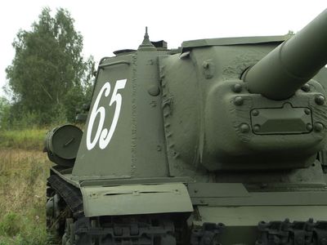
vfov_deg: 14.8
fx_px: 945
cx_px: 164
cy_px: 122
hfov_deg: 19.6
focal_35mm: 100
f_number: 3.5
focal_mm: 25.9
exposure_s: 1/100
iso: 80
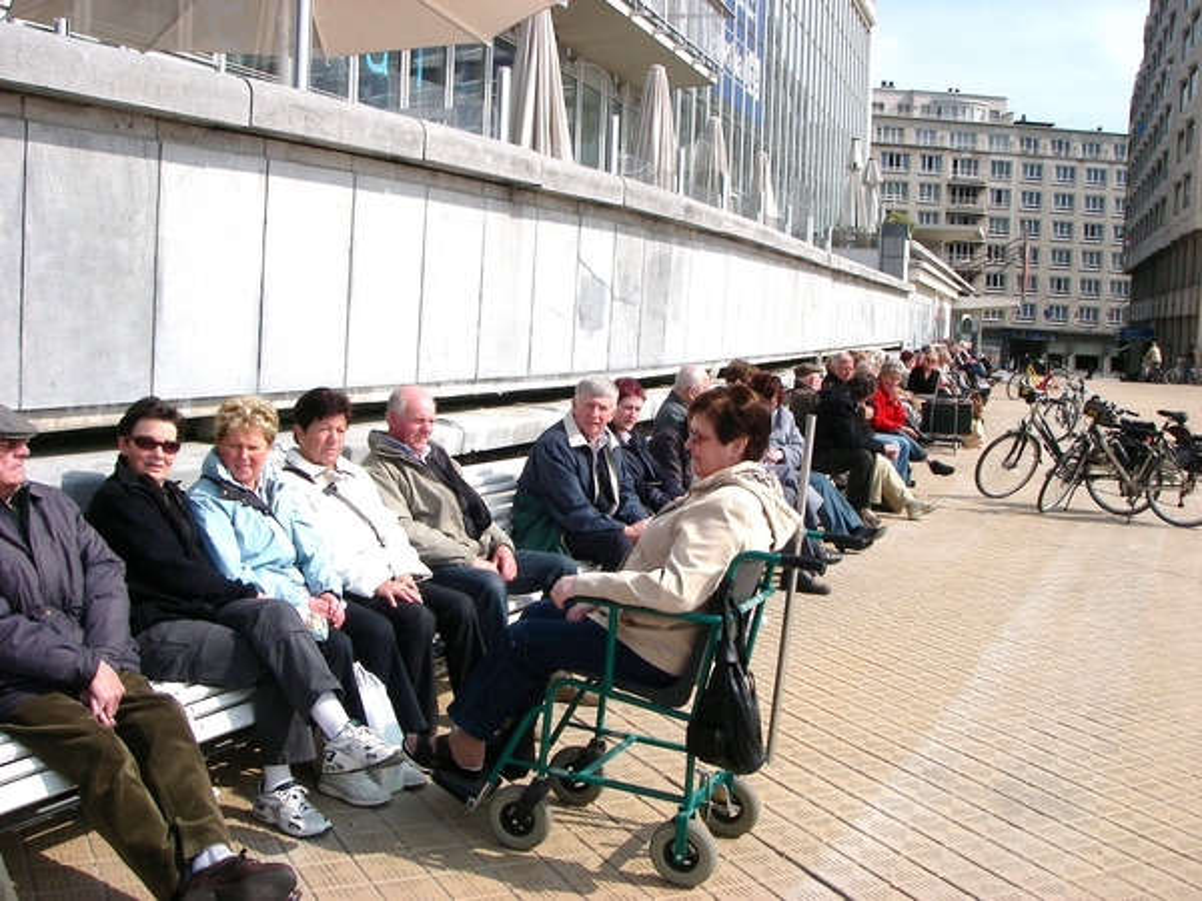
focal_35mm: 38
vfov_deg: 37.7
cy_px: 450
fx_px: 1320
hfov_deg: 49.0
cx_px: 601
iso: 64
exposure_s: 1/320
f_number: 6.6
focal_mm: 6.3
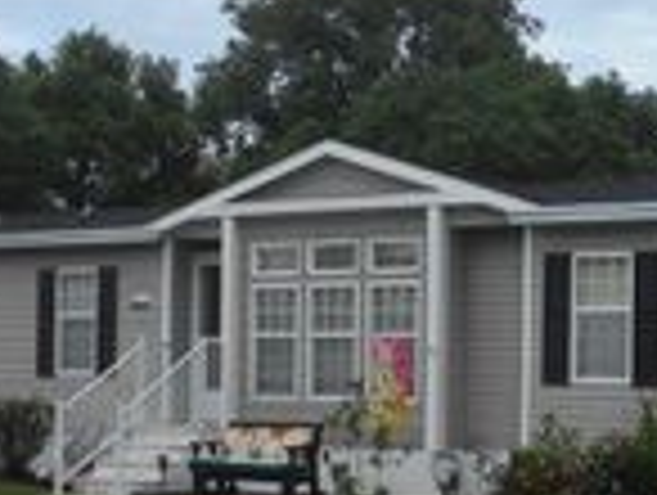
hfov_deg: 20.9
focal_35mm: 89
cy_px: 353
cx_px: 729
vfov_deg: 16.6
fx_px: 1692
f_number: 3.2
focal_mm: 4.6
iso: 80
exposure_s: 1/800
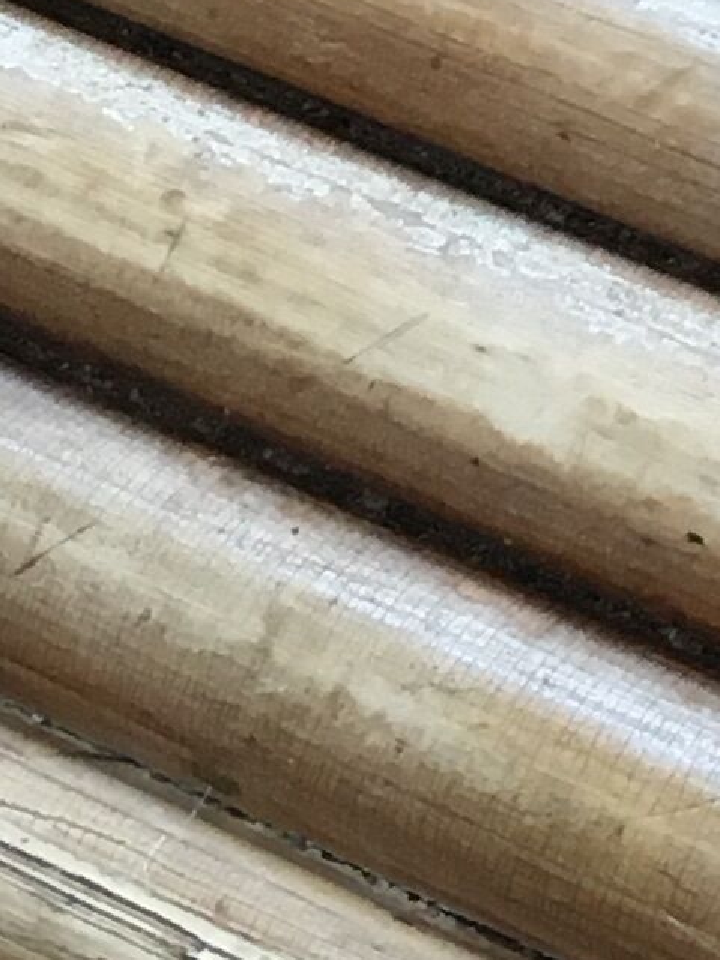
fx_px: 5077
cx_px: 2031
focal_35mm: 183
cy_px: -834
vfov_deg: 10.1
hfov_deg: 7.3
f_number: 2.2
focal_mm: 4.15
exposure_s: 1/33
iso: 80
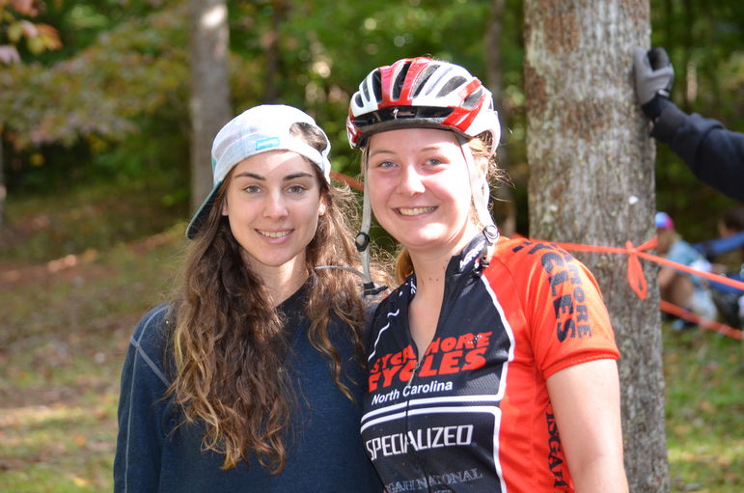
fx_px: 2475
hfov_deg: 17.1
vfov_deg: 11.4
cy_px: 246
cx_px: 372
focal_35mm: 120
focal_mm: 80
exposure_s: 1/125
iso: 400
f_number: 4.5
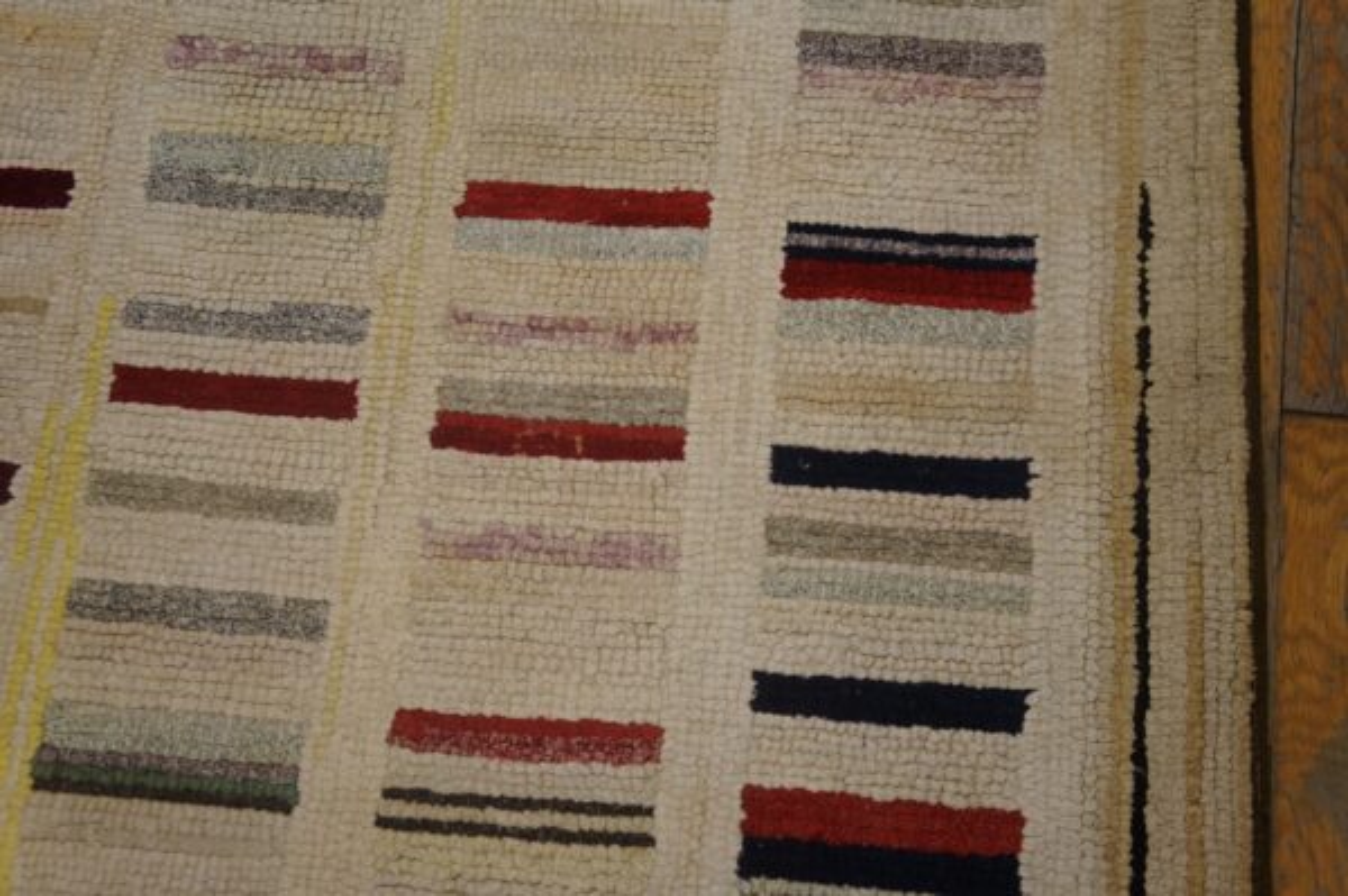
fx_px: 1459
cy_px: 448
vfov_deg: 34.2
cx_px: 674
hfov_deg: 49.6
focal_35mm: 39
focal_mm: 26
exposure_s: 1/60
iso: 400
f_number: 4
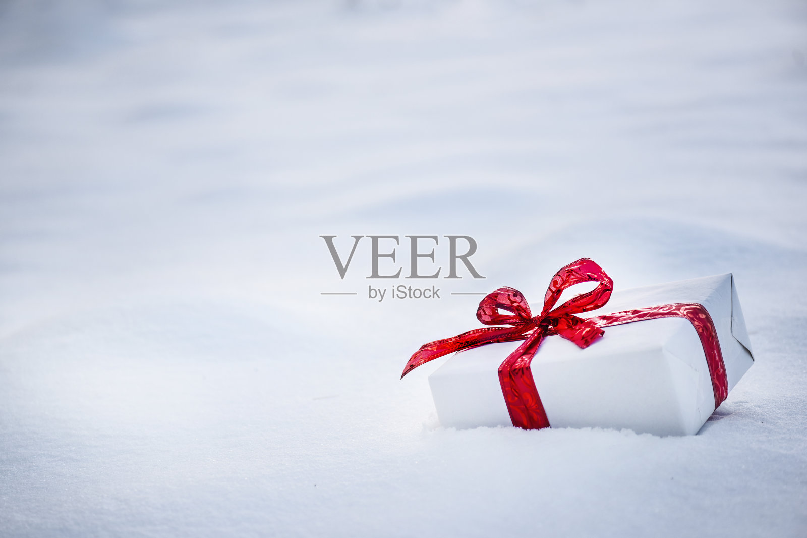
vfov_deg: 13.0
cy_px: 269
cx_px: 404
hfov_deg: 19.5
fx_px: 2353
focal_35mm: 105
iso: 125
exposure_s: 1/640
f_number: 2.8
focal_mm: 105
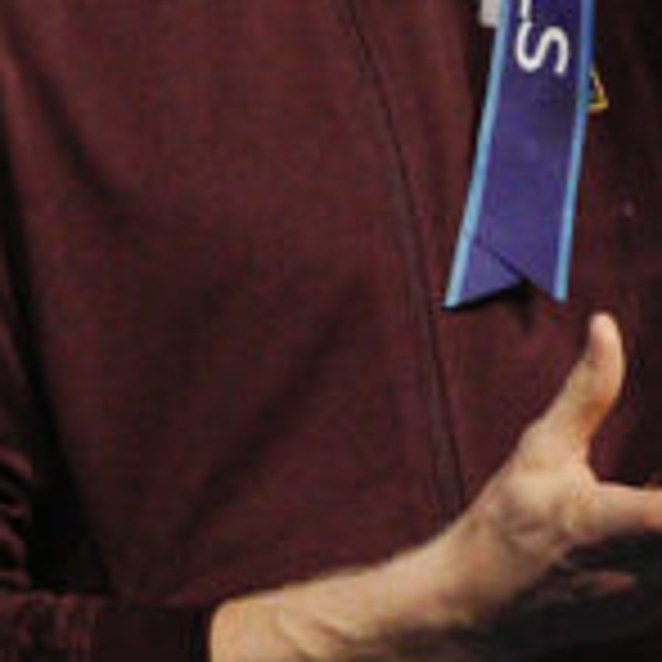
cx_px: 518
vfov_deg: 1.5
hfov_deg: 1.5
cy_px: -50
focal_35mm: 1158
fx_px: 25055
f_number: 2.8
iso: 4000
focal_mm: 200
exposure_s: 1/4000
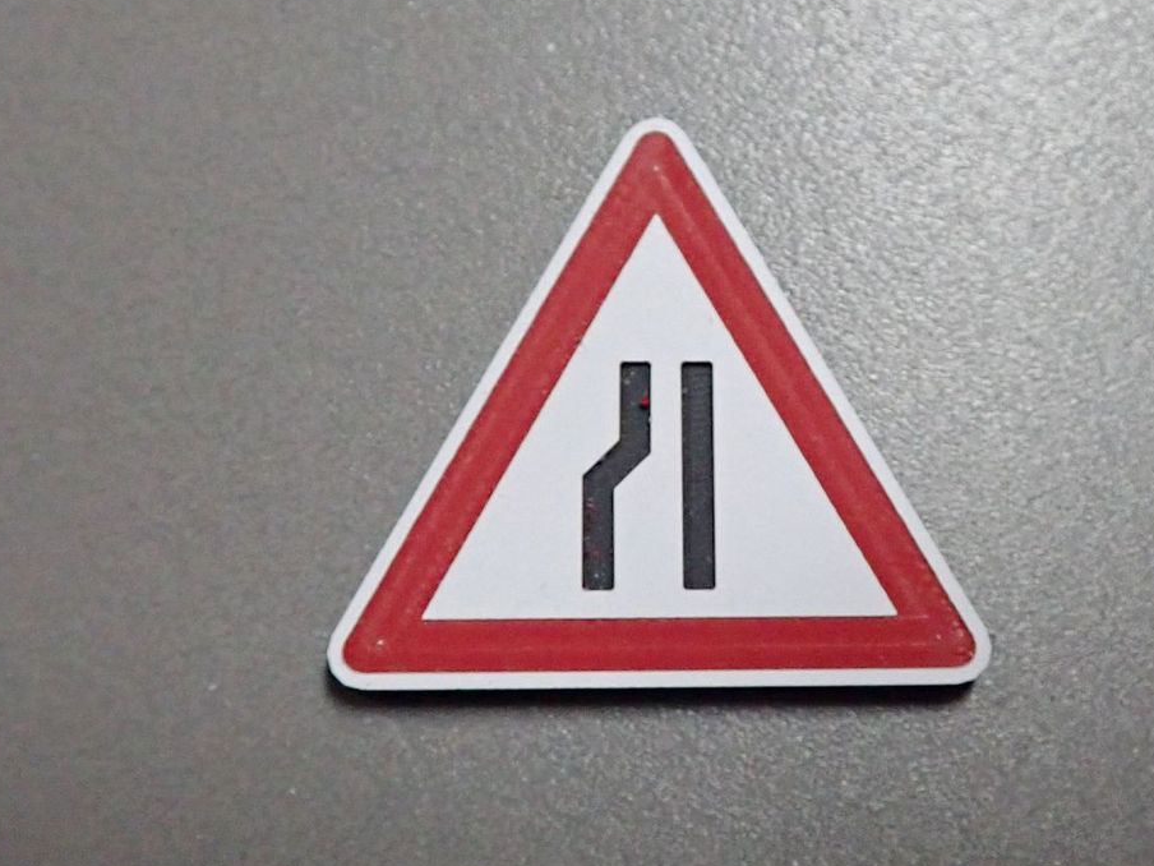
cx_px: 642
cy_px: 430
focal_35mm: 34
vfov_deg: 41.8
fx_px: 1133
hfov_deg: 53.8
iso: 640
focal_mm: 5.5
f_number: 2.3
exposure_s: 1/160
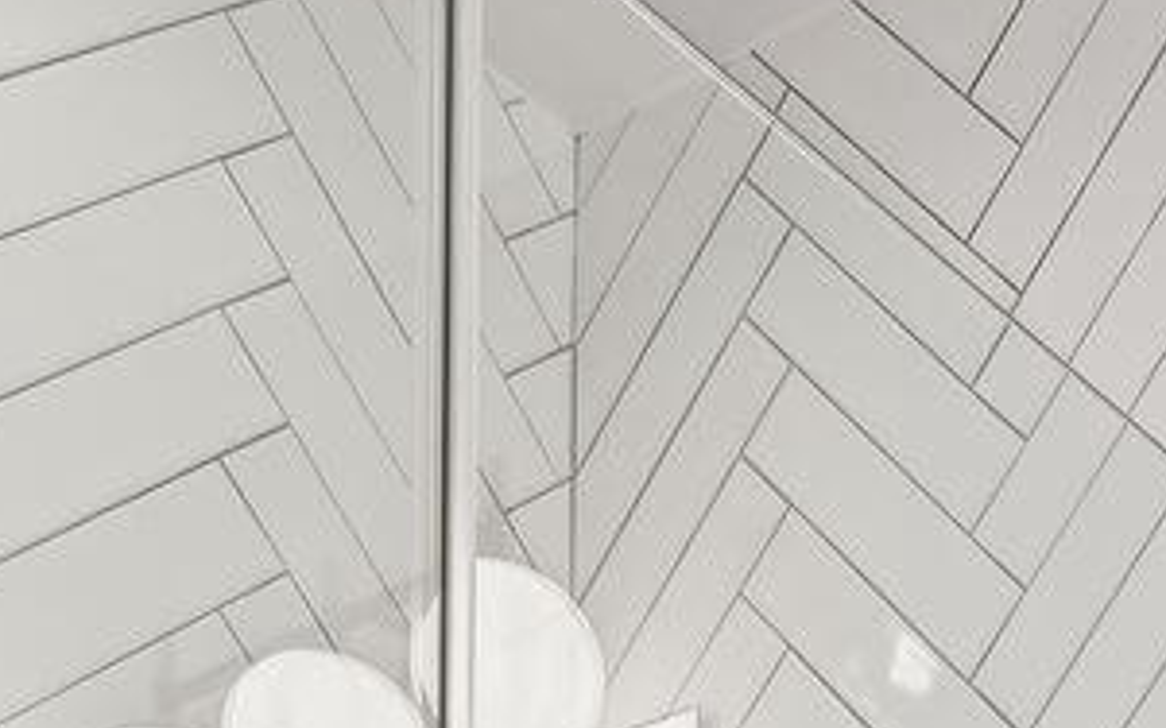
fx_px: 2605
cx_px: 1646
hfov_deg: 21.8
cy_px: 2114
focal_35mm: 82
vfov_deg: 11.0
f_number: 9
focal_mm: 14
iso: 200
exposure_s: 1/20
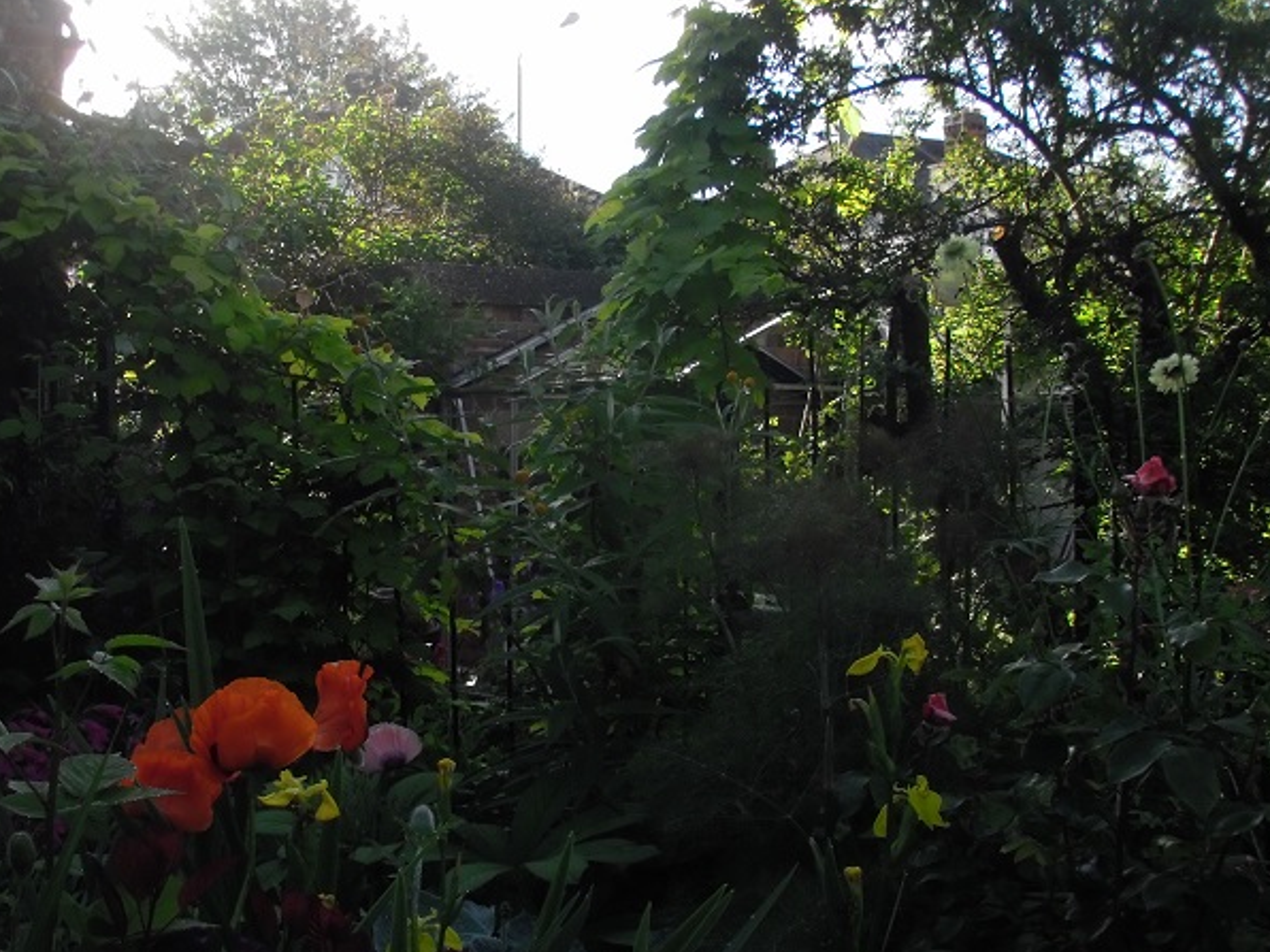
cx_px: 496
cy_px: 584
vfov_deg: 28.5
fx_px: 1871
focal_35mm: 51
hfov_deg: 37.3
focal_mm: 6.7
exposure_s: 1/200
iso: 100
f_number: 4.5
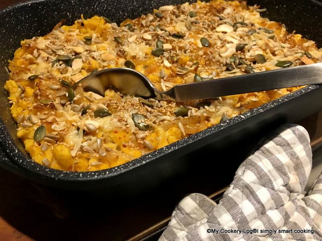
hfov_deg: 61.7
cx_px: 161
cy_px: 120
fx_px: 270
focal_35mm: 29
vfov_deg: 48.2
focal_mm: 4.15
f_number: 2.2
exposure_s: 1/20
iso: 160
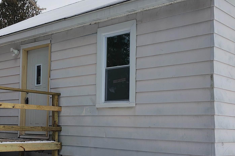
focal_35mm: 55
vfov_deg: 24.5
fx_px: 359
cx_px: 81
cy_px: 99
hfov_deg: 35.9
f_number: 1.8
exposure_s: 1/1259
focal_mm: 5.56
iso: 100
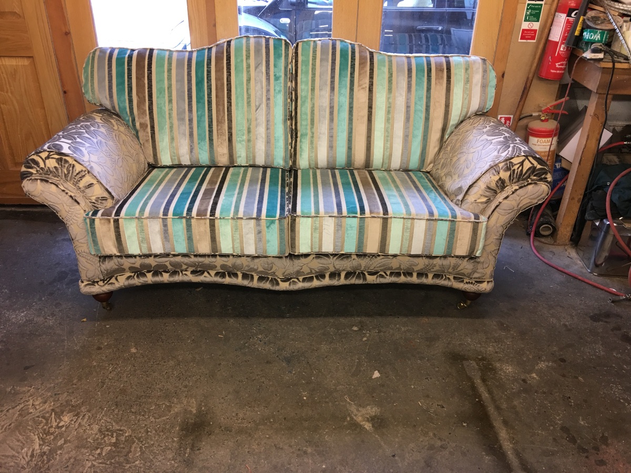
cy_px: 236
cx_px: 316
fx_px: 529
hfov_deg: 61.7
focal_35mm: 29
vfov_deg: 48.2
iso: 40
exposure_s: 1/17
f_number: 2.2
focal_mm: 4.15
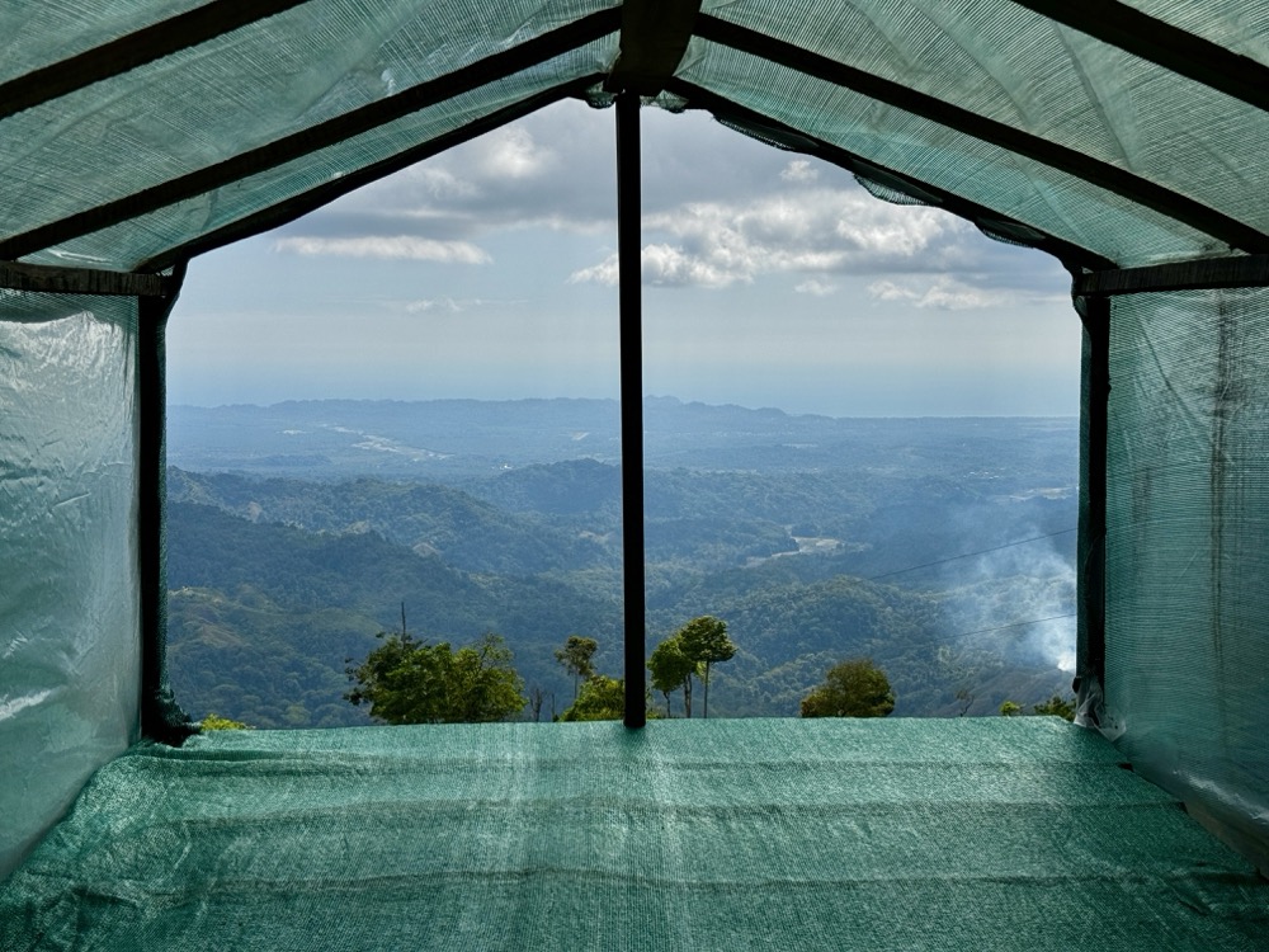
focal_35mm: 48
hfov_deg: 39.7
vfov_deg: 30.3
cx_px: 634
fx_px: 1760
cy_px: 476
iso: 64
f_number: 1.78
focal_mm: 6.86
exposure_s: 1/7937
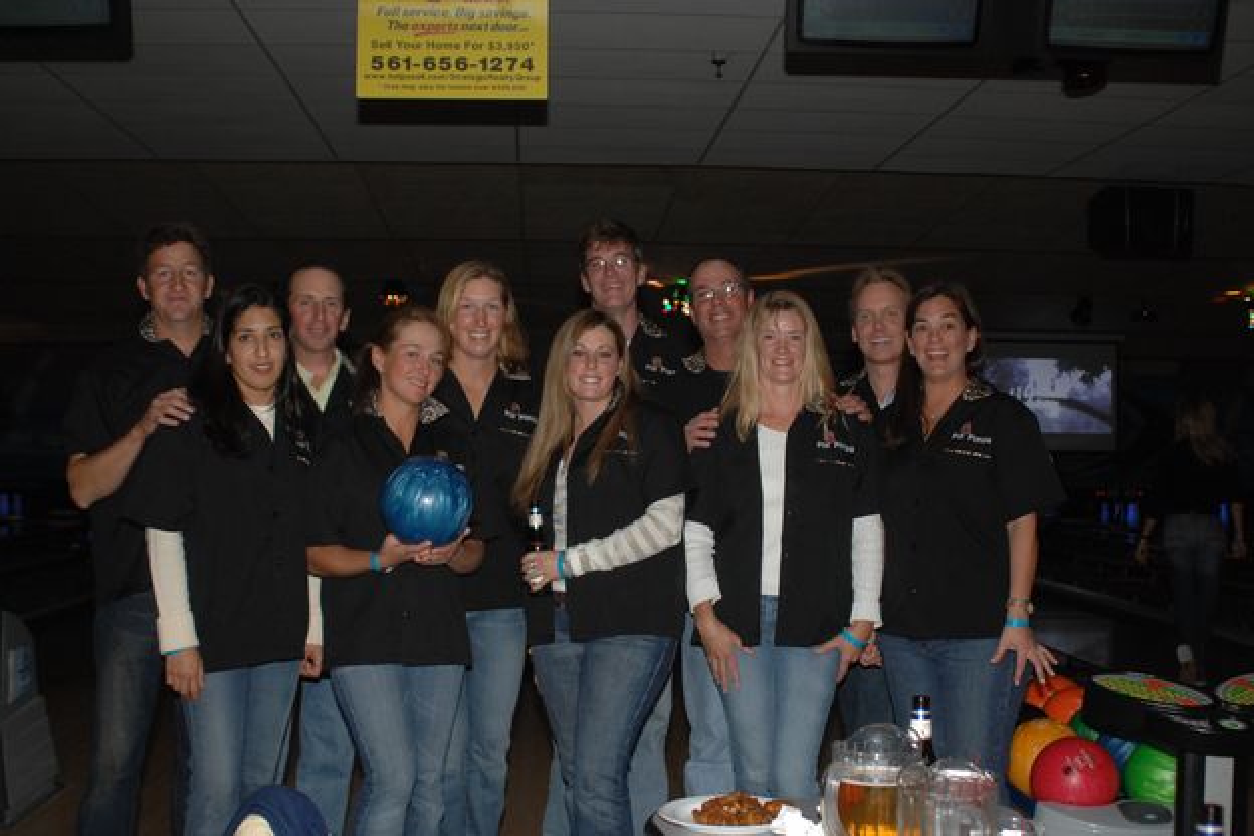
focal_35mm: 43
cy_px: 411
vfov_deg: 31.2
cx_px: 627
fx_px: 1498
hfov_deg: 45.4
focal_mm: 28
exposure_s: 1/125
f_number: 3.5
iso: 400
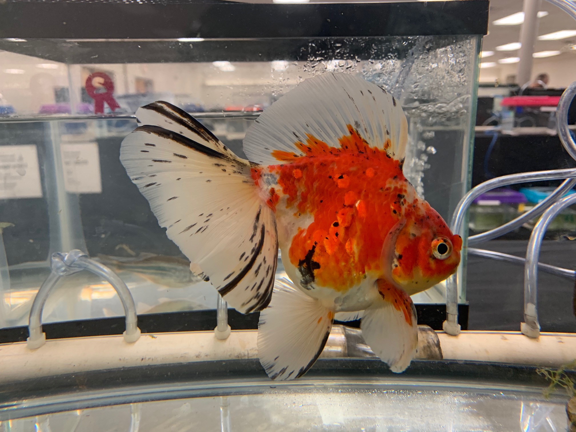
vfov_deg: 53.1
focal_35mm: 26
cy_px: 216
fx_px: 433
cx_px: 288
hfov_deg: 67.3
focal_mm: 4.25
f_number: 1.8
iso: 100
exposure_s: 1/85
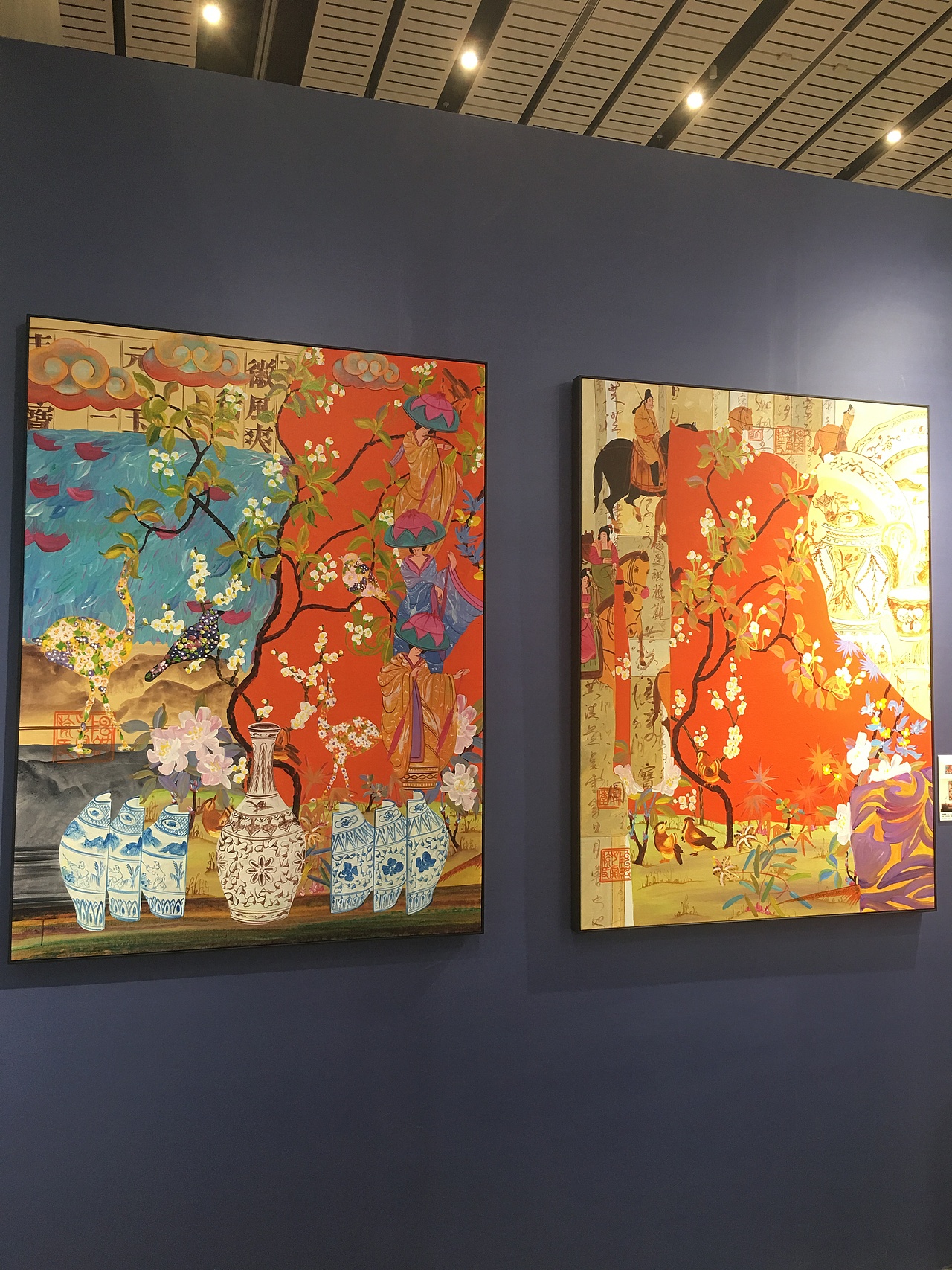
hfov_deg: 48.2
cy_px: 635
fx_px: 1064
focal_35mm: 29
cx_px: 476
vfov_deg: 61.7
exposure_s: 1/17
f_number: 2.2
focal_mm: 4.15
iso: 40
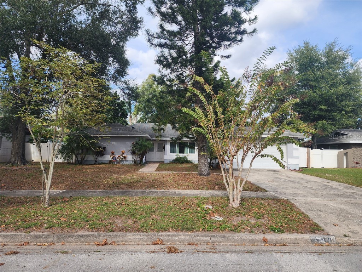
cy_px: 136
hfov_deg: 73.9
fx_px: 241
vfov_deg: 58.9
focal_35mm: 23
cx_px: 181
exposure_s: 1/697
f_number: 1.8
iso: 12
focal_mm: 6.4
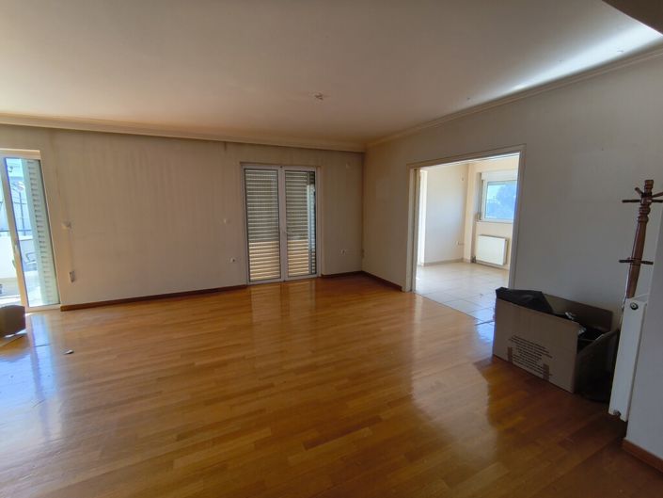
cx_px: 332
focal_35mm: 15
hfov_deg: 98.2
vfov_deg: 81.8
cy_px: 249
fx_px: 287
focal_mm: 1.65
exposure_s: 1/50
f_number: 2.2
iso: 64
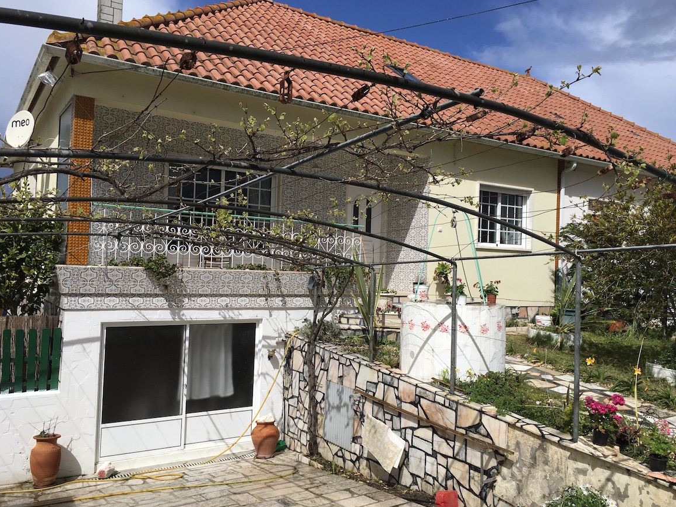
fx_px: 586
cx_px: 346
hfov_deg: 60.0
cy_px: 253
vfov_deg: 46.8
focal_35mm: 30
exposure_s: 1/3663
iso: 25
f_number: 2.2
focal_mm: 4.15
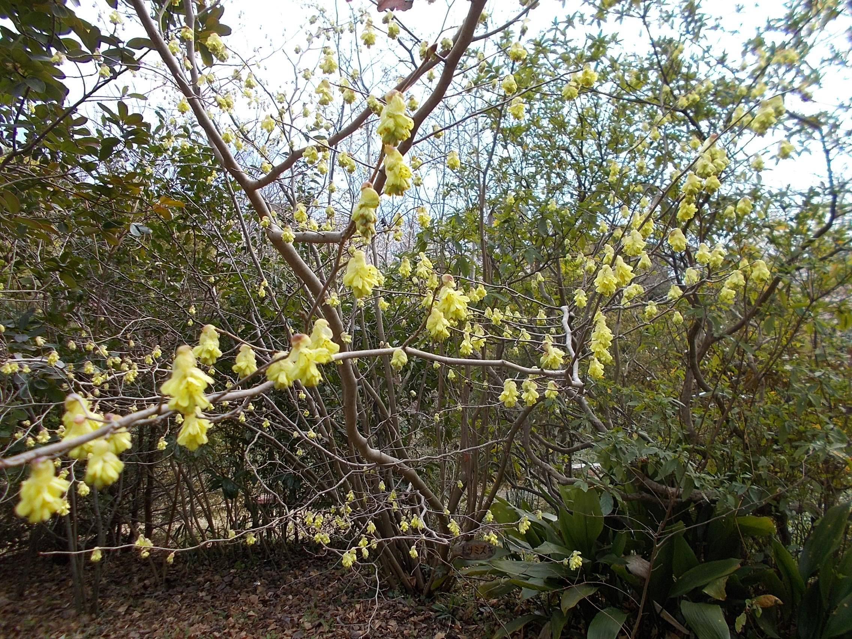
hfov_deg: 67.3
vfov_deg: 53.1
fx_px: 640
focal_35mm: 26
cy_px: 320
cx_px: 426
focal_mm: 4.6
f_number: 3.2
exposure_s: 1/320
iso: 80
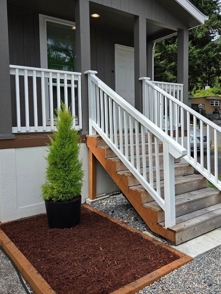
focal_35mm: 31
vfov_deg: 58.2
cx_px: 123
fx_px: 264
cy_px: 130
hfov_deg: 45.4
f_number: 1.8
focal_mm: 5.4
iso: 80
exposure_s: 1/3589
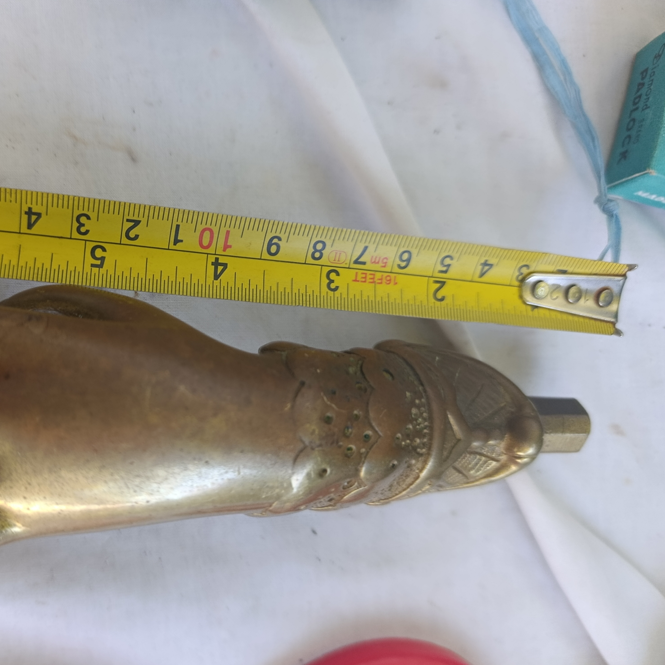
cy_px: 334
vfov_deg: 57.3
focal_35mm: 28
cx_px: 216
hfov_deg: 56.0
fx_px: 609
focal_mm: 6.11
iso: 535
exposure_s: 1/100
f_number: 1.65
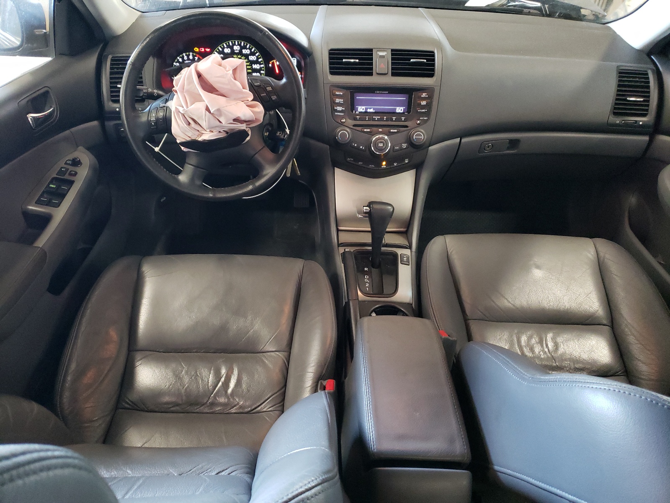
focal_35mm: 26
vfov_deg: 53.1
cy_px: 252
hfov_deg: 67.3
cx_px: 335
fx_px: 503
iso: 387
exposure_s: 1/24
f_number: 1.5
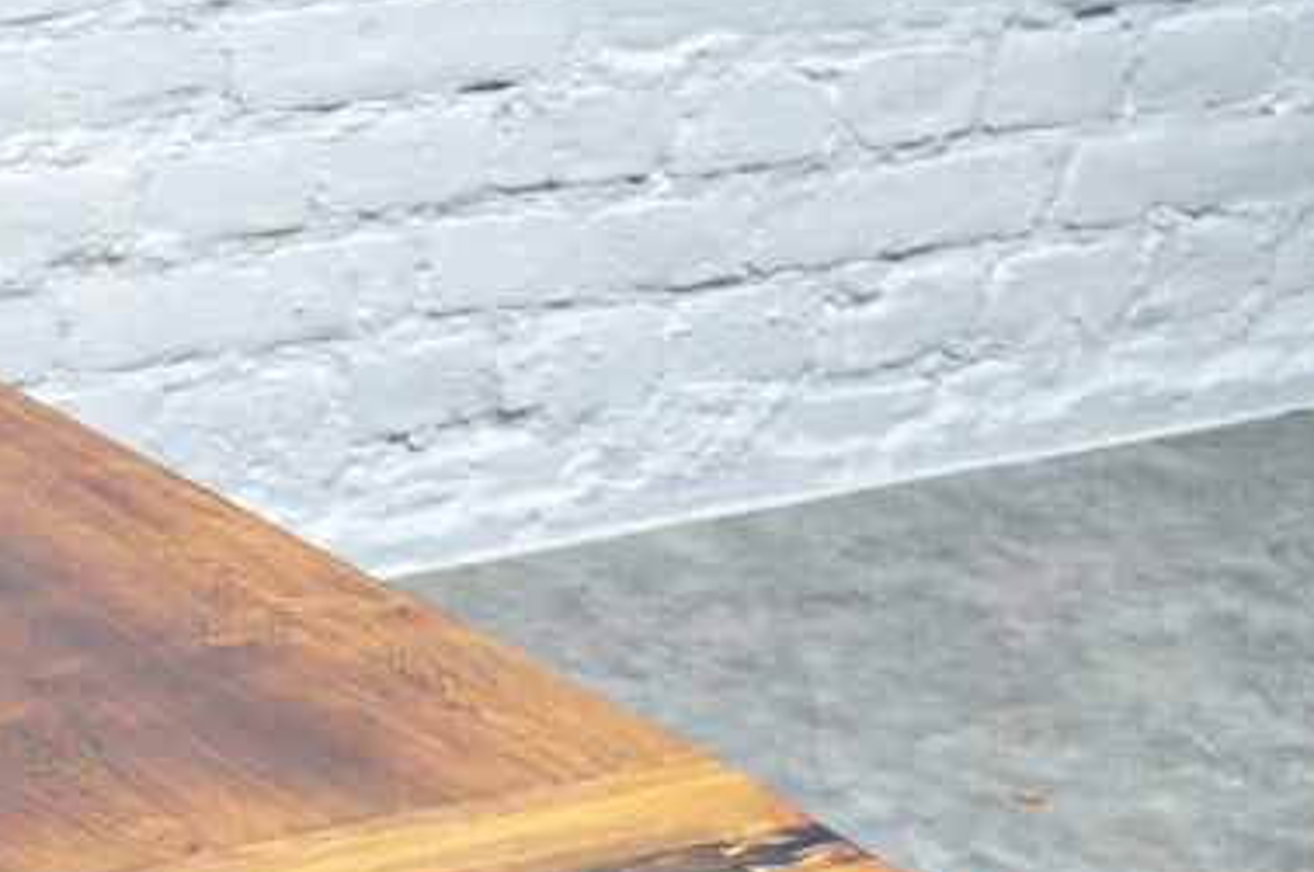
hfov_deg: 13.2
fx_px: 5431
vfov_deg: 9.0
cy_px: 1146
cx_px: -528
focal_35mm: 149
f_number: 4.5
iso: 400
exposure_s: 1/15
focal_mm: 30
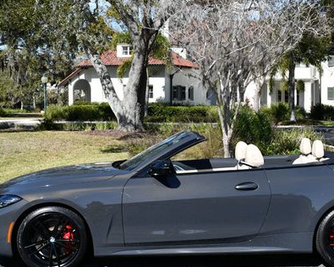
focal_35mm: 67
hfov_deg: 28.2
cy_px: 123
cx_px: 206
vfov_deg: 22.8
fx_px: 662
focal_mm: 22
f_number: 8
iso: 100
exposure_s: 1/250
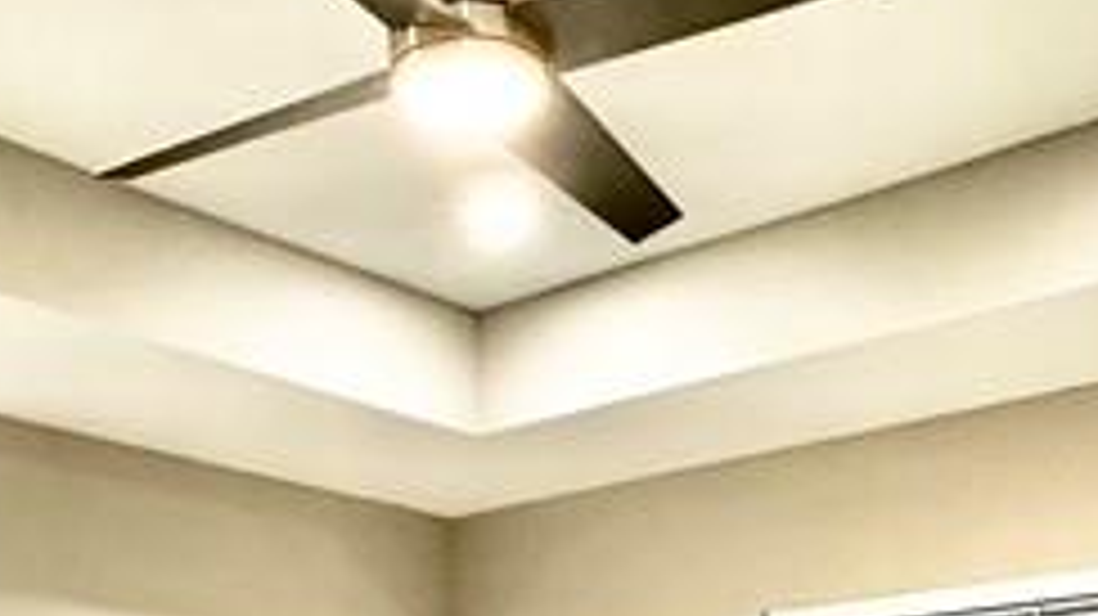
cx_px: 432
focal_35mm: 64
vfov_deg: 16.5
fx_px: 1863
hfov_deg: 32.7
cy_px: 1021
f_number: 2.2
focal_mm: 2.22
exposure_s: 1/120
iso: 320
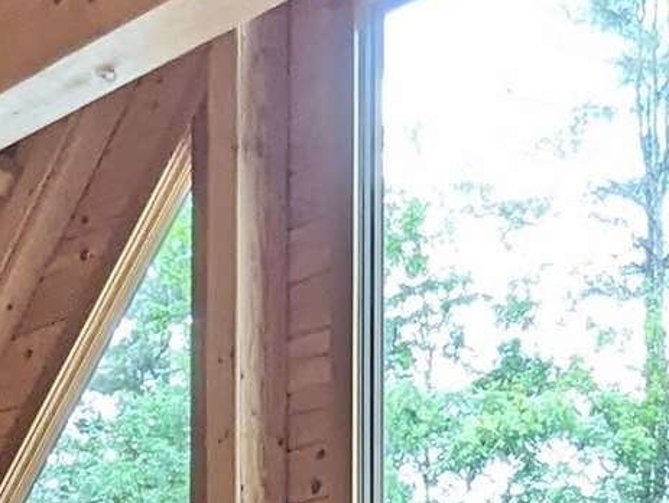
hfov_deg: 22.7
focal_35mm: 86
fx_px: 1663
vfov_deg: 14.5
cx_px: 267
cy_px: 981
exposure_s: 1/64.4
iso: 91
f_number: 2.2
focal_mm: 1.95
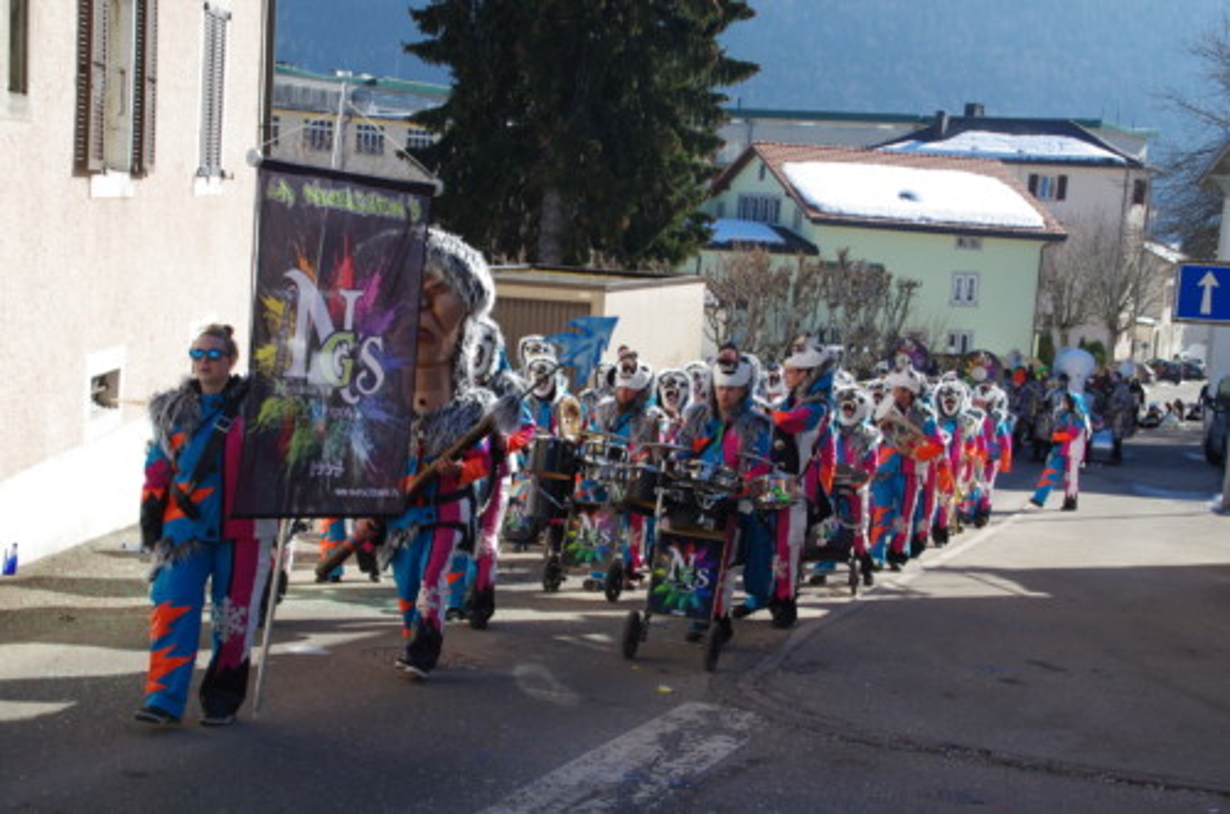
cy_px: 407
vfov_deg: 22.5
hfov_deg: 33.5
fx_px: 2045
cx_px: 615
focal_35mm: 60
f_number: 11
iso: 200
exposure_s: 1/200
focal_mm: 40
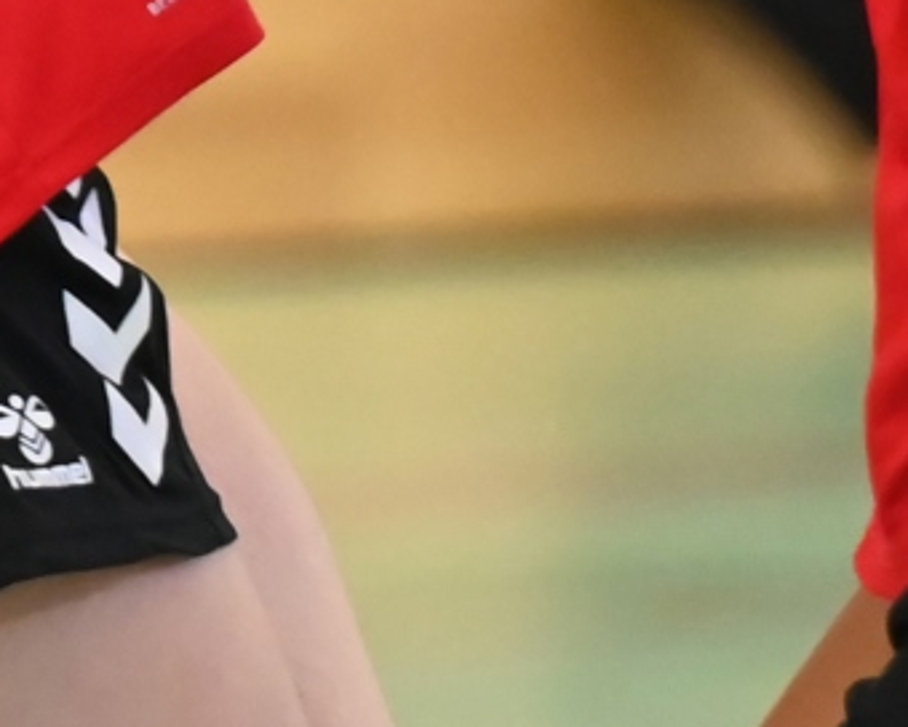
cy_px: -1318
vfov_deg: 1.1
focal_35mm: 1408
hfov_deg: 1.4
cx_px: -831
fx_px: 37838
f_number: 3.2
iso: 4000
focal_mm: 170
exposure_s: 1/1250
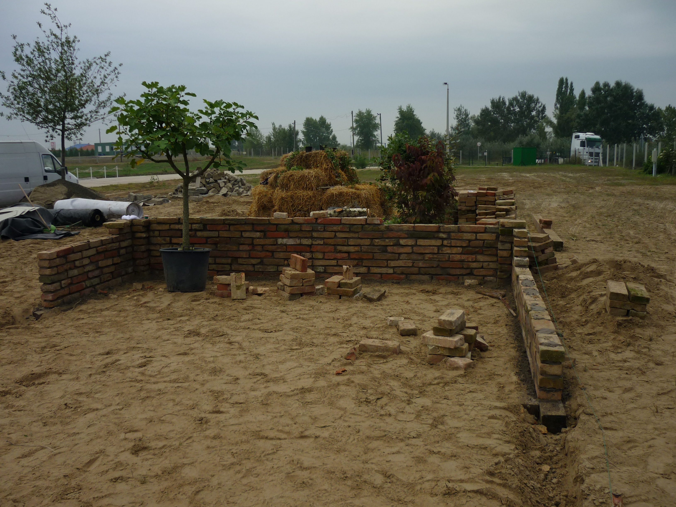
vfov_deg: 42.9
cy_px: 254
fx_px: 644
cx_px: 338
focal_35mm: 33
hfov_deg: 55.4
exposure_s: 1/320
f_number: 2.8
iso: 80
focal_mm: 5.5
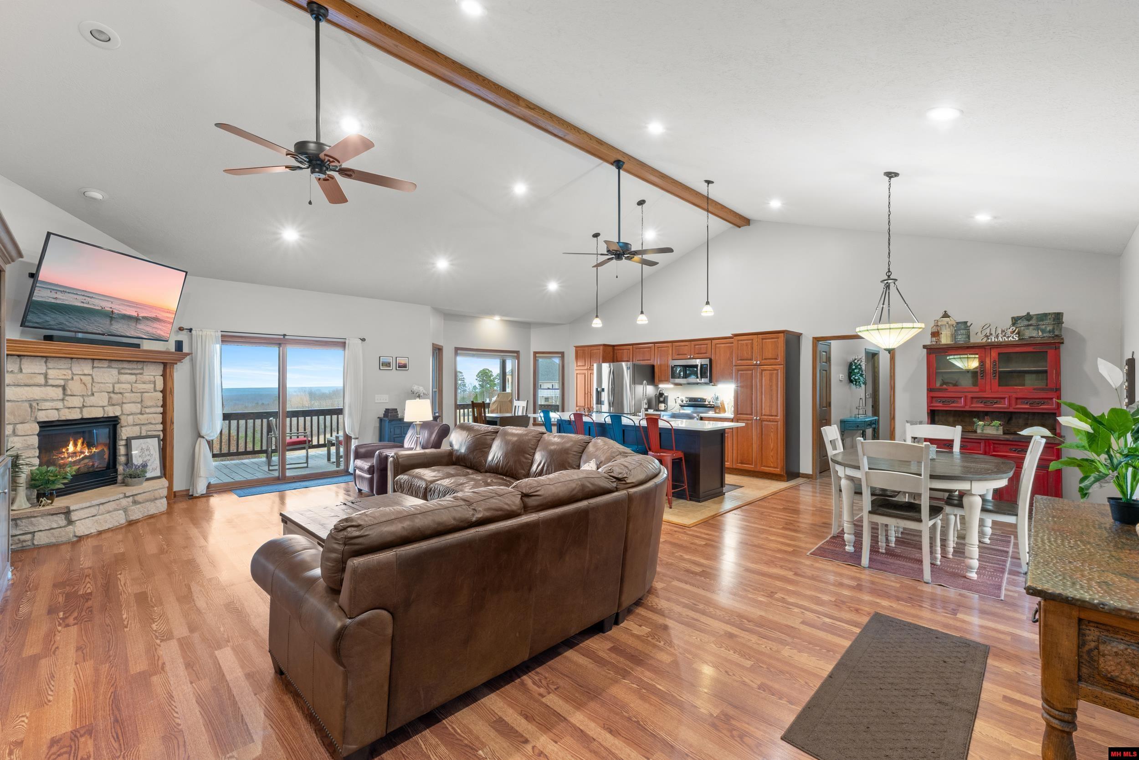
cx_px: 570
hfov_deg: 100.4
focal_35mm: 15
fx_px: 475
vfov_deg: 77.3
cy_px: 380
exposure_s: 1.6
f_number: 9
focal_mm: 10
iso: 200
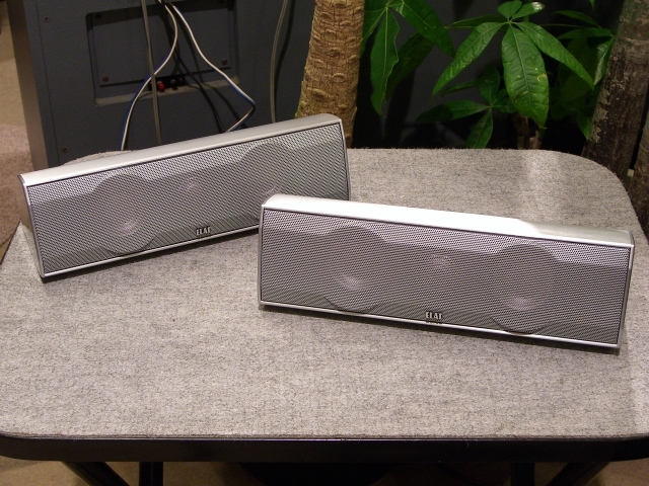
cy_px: 243
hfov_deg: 33.8
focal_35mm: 57
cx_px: 324
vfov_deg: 25.7
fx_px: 1069
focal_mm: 11.8
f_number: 3.6
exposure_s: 1/20
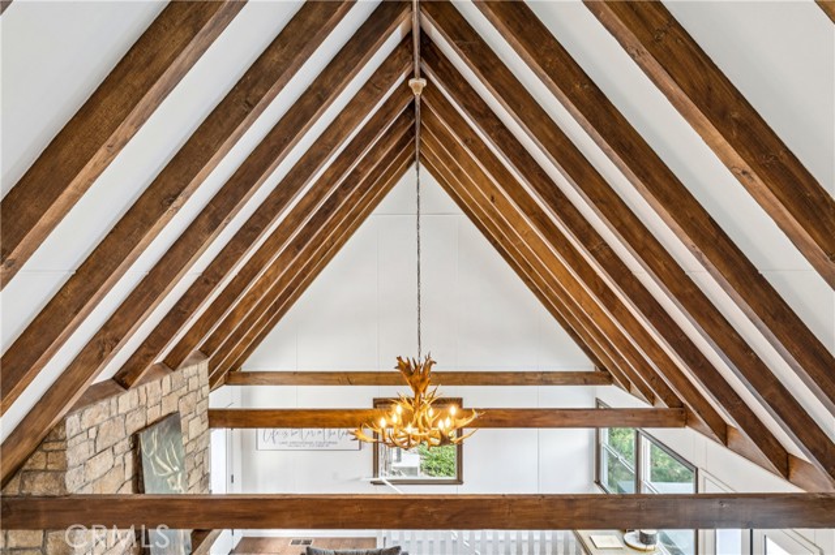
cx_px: 418
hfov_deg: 82.9
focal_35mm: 20
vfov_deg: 60.9
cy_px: 278
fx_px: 473
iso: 100
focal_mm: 20.4
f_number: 13
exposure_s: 1.6
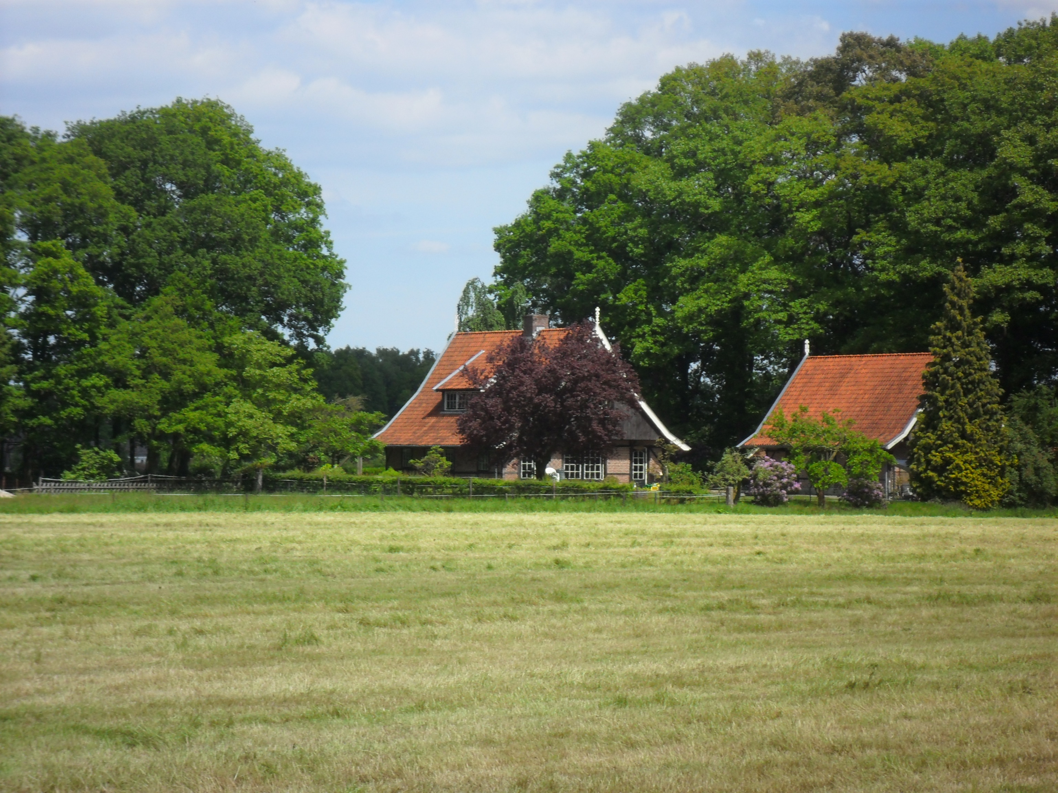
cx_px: 529
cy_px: 396
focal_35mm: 135
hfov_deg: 14.6
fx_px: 4126
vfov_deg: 11.0
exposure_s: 1/350
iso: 100
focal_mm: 24.5
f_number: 5.9
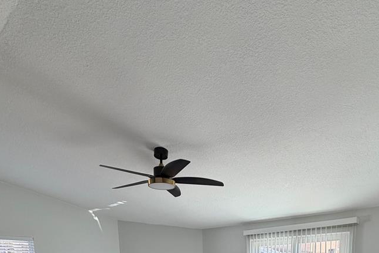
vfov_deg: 35.6
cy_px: 315
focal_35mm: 27
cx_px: 213
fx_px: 284
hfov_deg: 67.2
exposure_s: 1/121
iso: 64
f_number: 2.2
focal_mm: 2.22
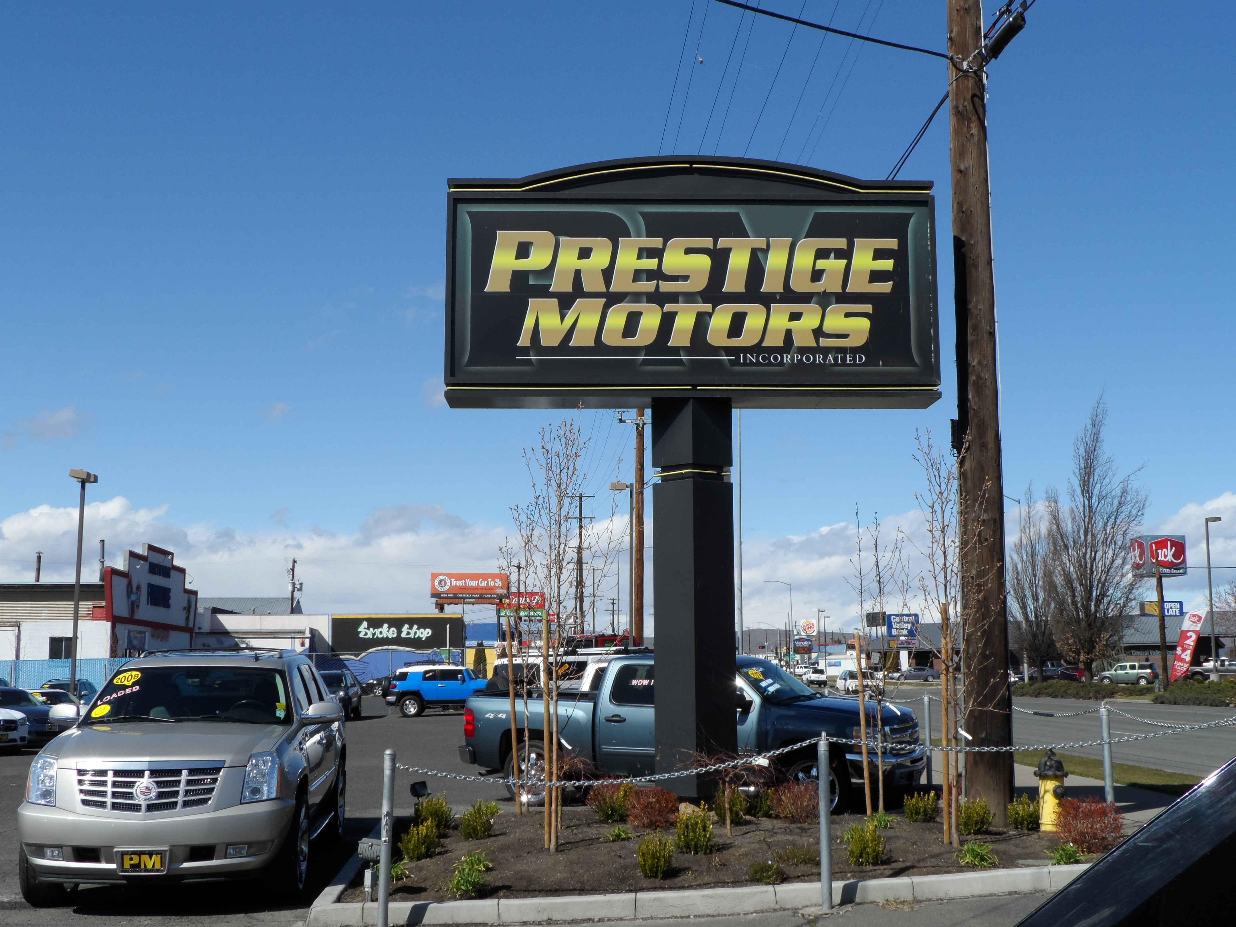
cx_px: 618
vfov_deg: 35.1
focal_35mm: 41
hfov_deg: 45.8
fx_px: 1464
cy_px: 464
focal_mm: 6.8
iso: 80
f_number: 5.2
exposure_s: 1/500
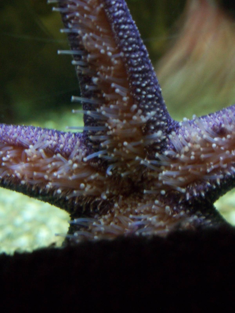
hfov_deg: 21.0
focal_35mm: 70
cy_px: 156
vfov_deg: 27.8
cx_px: 118
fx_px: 634
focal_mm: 12.3
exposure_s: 1/2
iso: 400
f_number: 4.1
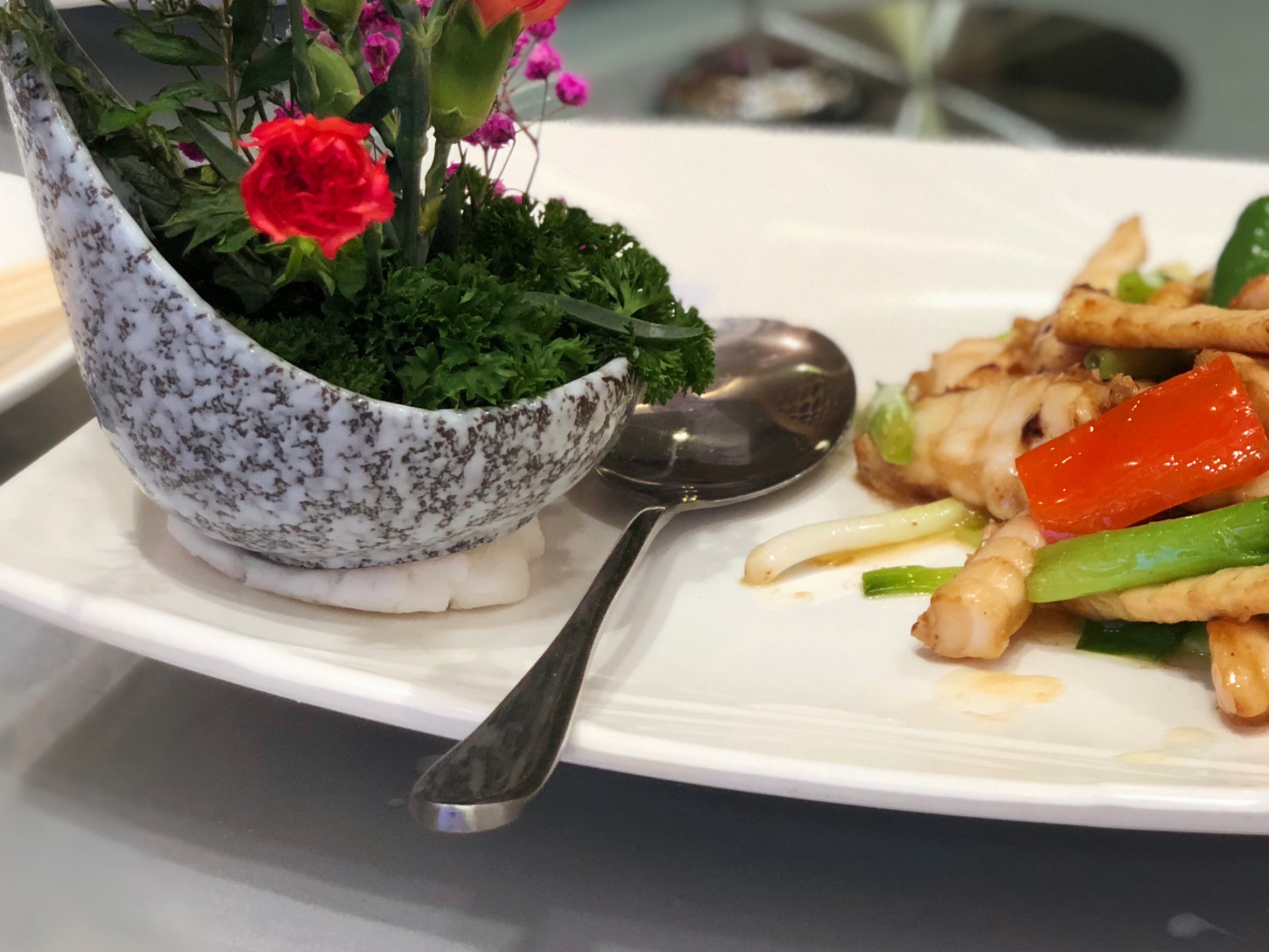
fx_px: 3263
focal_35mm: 89
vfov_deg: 16.5
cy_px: 188
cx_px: 1019
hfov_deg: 21.7
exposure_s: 1/50
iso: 64
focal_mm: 6
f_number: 2.4
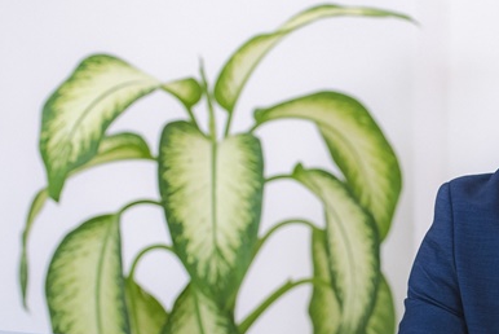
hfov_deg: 7.2
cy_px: 199
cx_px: 483
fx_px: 3953
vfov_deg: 4.8
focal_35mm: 285
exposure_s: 1/250
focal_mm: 105
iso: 125
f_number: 4.5
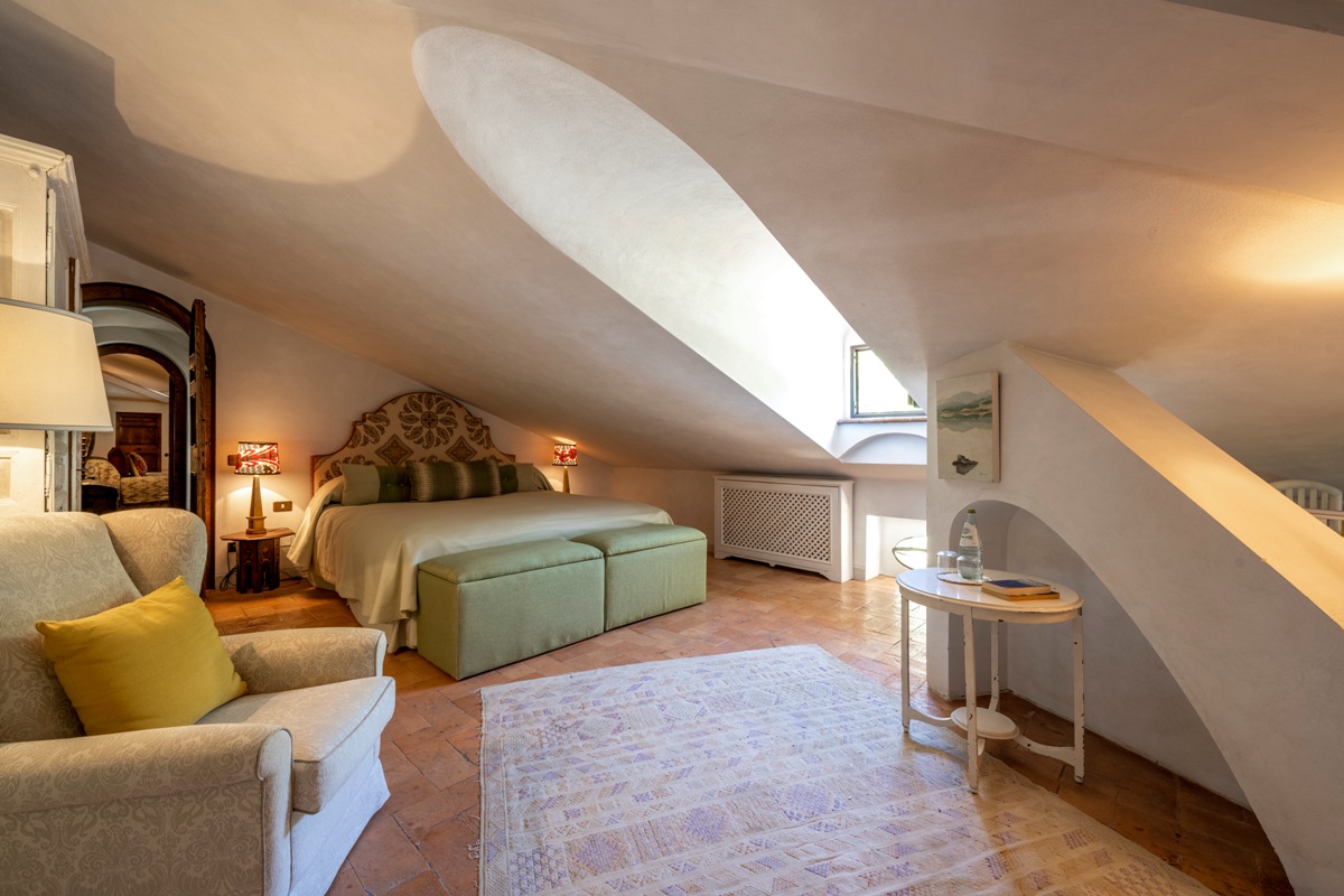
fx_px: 523
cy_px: 448
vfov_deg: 81.2
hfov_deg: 104.3
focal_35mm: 14
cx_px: 672
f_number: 10
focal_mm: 14
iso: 400
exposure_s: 1/2
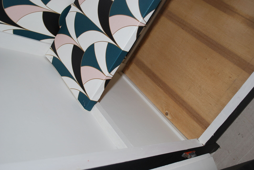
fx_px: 254
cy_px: 85
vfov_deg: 37.0
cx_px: 127
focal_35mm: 36
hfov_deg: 53.1
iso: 200
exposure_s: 1/60
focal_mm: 24
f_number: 4.2
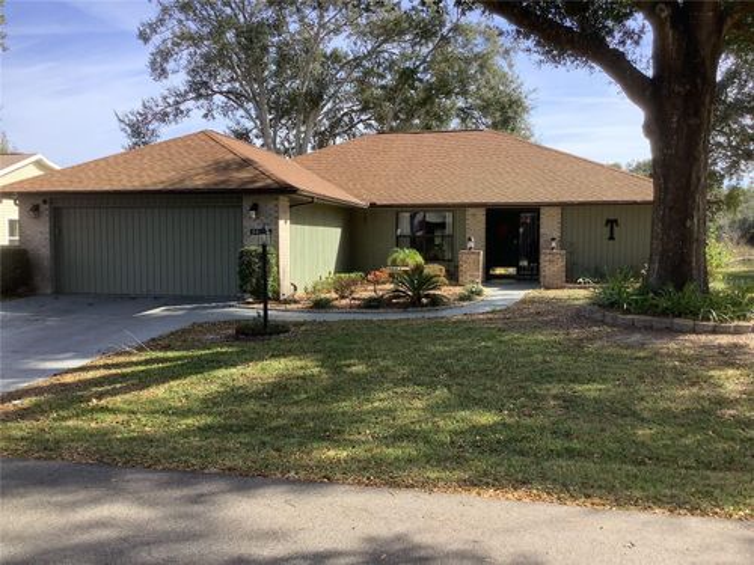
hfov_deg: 58.4
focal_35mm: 31
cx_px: 377
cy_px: 282
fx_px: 675
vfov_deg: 45.4
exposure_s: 1/296
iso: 25
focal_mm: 3.3
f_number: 2.4
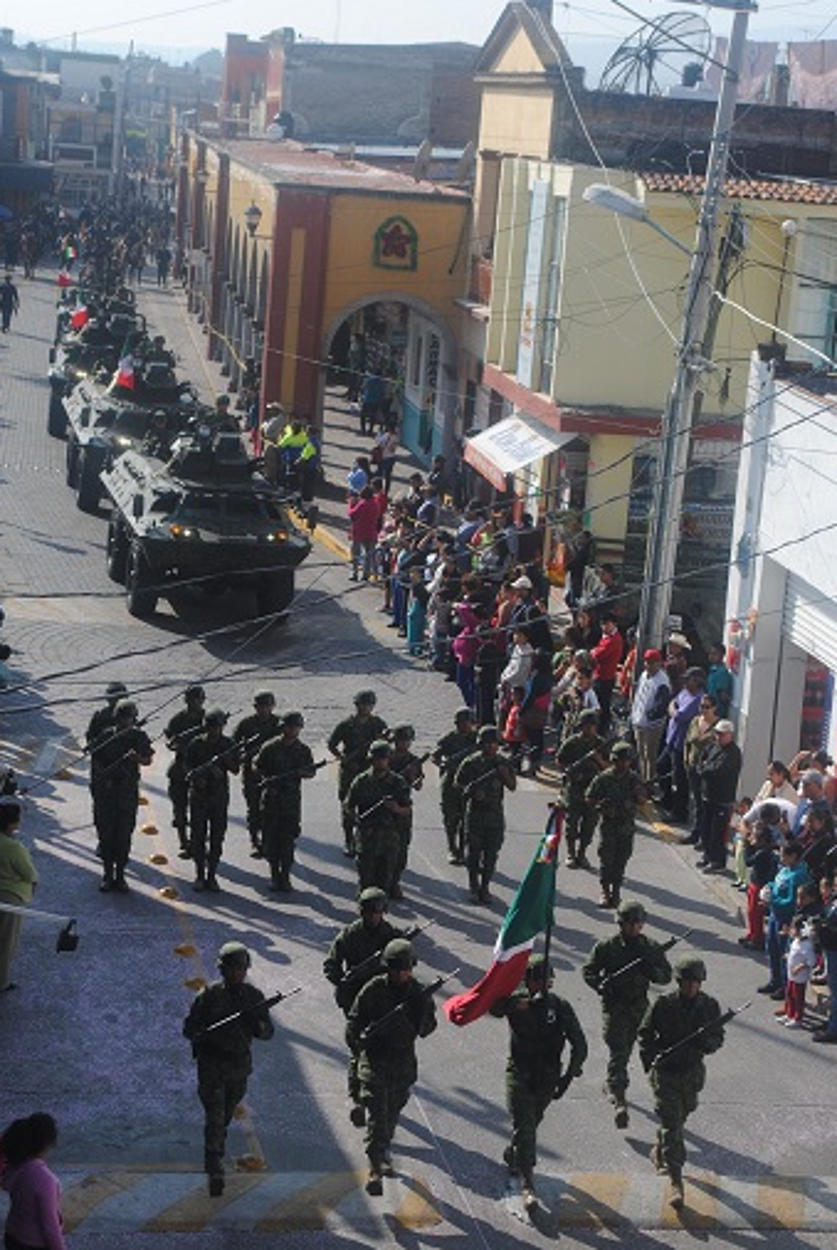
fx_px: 2607
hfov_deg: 18.2
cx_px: 422
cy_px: 623
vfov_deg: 27.0
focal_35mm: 75
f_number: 7.1
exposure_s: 1/200
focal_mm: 46
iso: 100
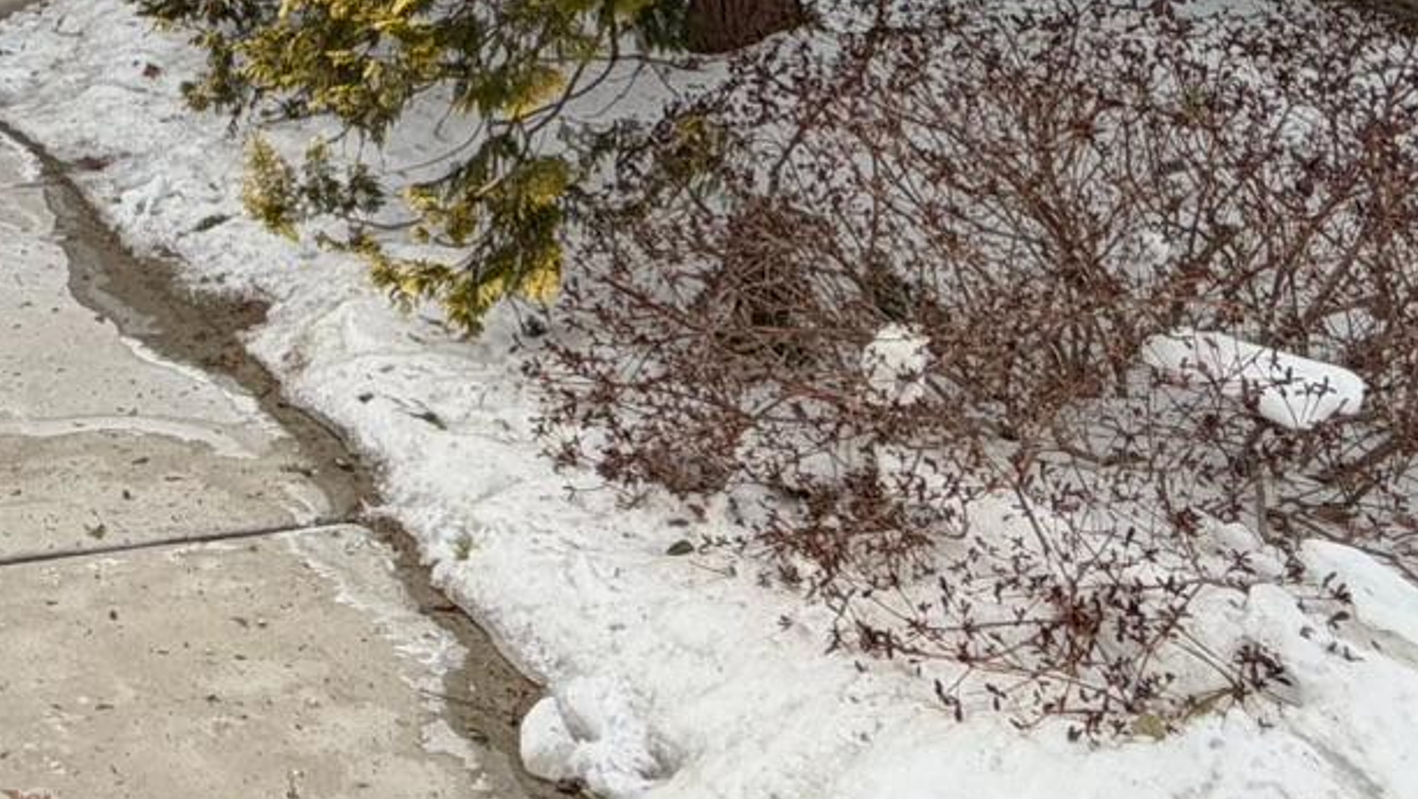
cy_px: -322
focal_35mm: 51
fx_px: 1919
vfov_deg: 20.8
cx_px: 95
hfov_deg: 37.4
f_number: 2.2
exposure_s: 1/121
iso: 50
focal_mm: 2.22
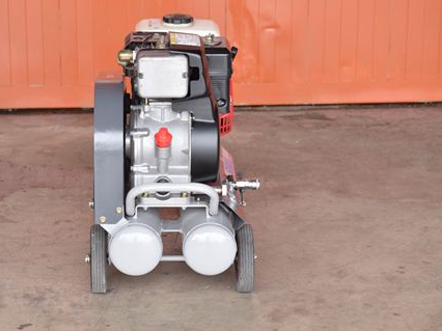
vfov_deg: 12.1
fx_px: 1557
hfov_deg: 16.2
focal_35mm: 122
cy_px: 164
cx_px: 190
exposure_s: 1/500
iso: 1250
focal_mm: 72
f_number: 6.3
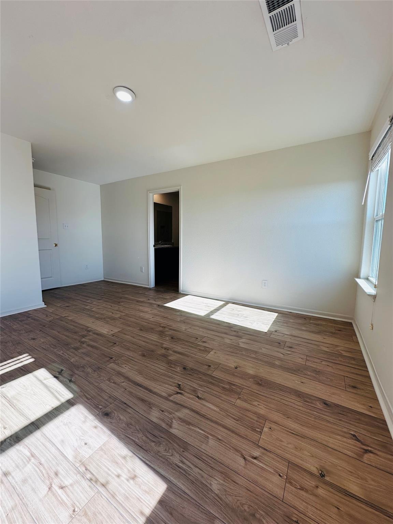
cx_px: 196
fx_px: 212
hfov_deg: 85.7
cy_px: 262
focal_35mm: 14
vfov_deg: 102.1
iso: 40
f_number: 2.2
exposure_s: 1/200
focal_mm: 2.22
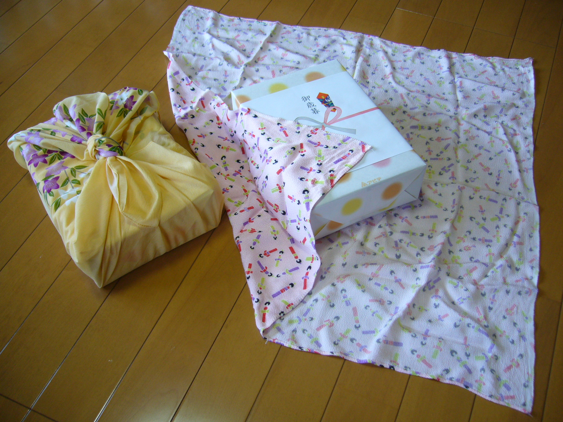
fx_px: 569
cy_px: 211
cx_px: 282
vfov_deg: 40.7
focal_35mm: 35
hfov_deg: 52.6
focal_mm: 5.8
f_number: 2.8
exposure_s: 1/15
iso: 100
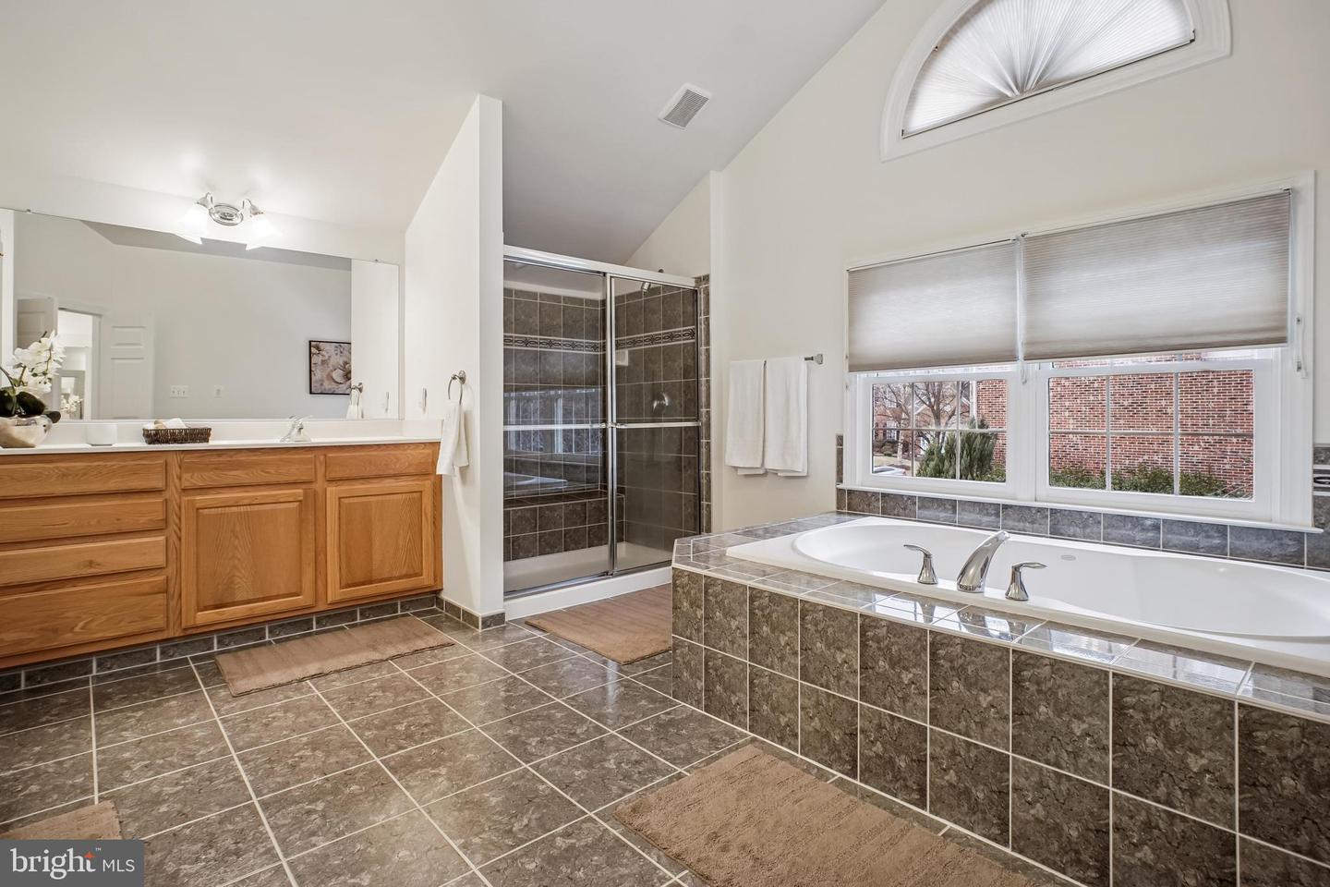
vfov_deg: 72.1
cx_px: 665
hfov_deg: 95.0
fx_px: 610
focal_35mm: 16
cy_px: 444
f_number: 8
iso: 500
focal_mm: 11
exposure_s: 1/13
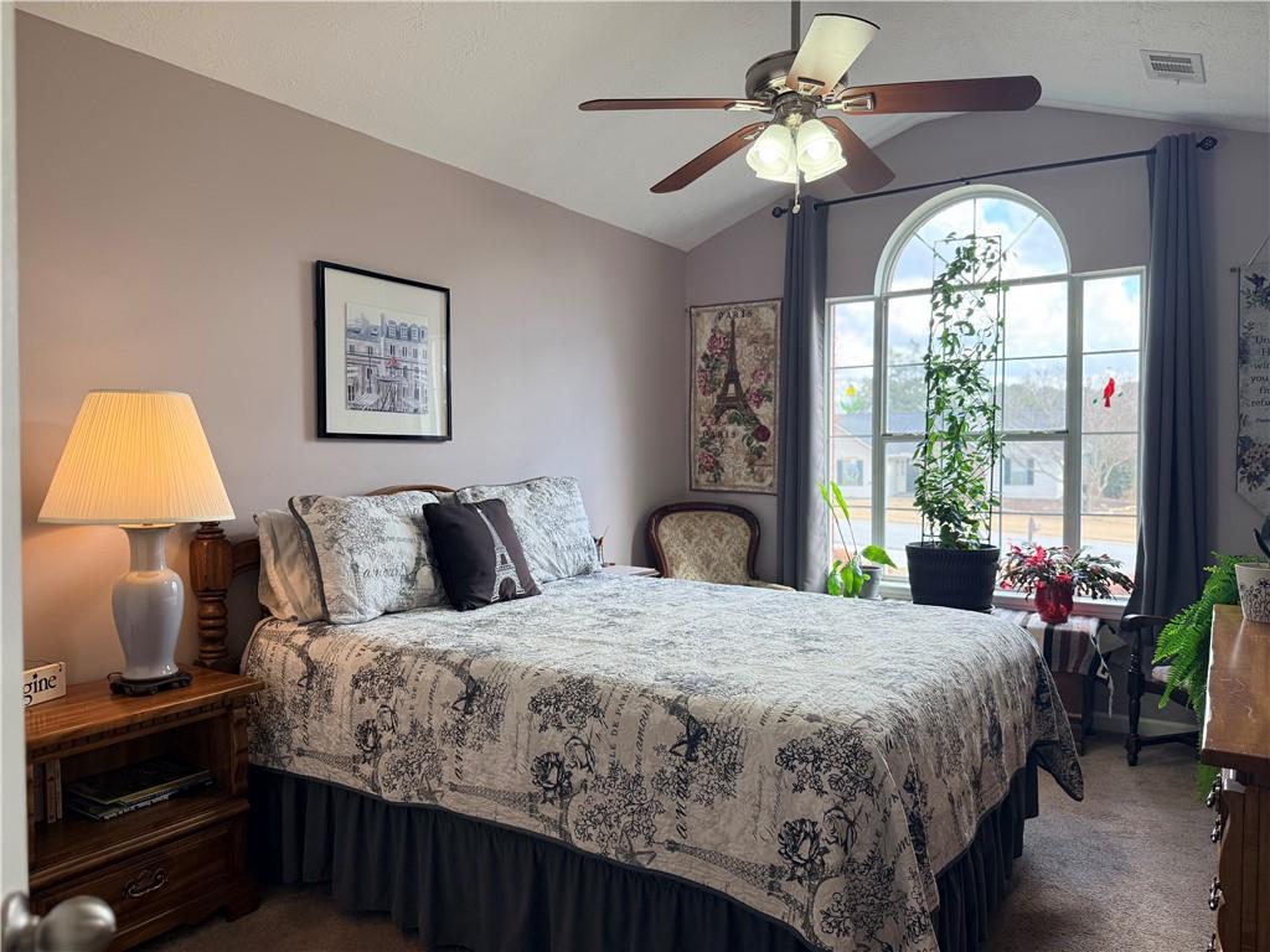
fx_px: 881
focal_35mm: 24
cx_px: 635
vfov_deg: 56.8
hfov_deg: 71.6
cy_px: 476
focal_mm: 6.76
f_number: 1.78
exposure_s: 1/260
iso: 100
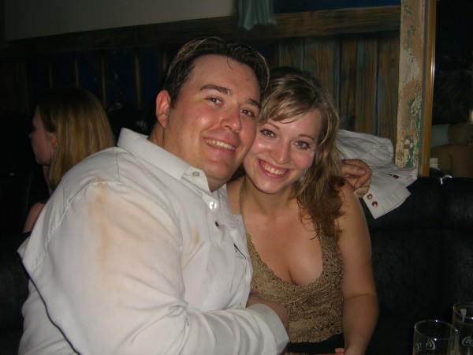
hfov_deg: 49.0
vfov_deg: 37.7
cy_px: 178
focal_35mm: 38
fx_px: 519
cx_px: 236
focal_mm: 7.9
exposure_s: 1/60
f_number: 2.8
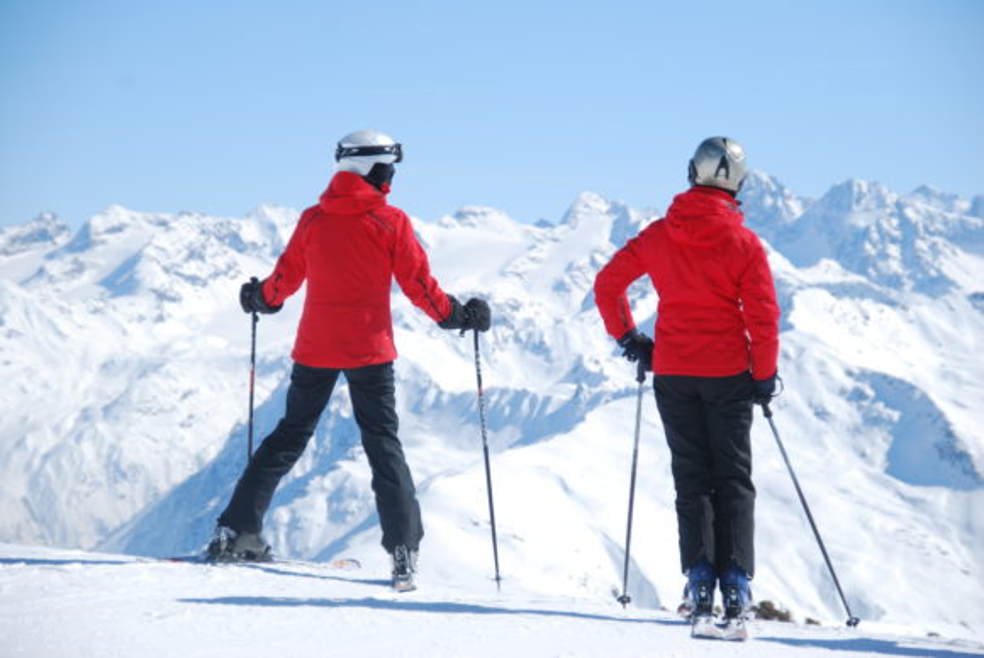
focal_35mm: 147
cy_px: 329
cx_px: 492
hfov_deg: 13.9
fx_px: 4022
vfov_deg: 9.4
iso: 100
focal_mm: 98
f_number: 6.3
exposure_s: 1/640
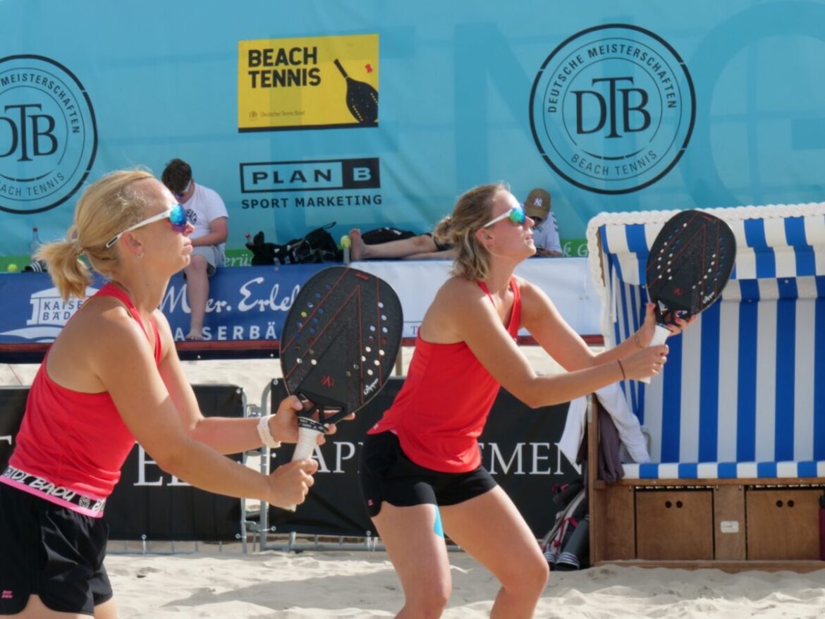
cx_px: 412
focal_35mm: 120
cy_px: 310
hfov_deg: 16.4
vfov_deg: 12.4
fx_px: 2861
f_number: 18
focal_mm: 60
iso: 250
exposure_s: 1/125
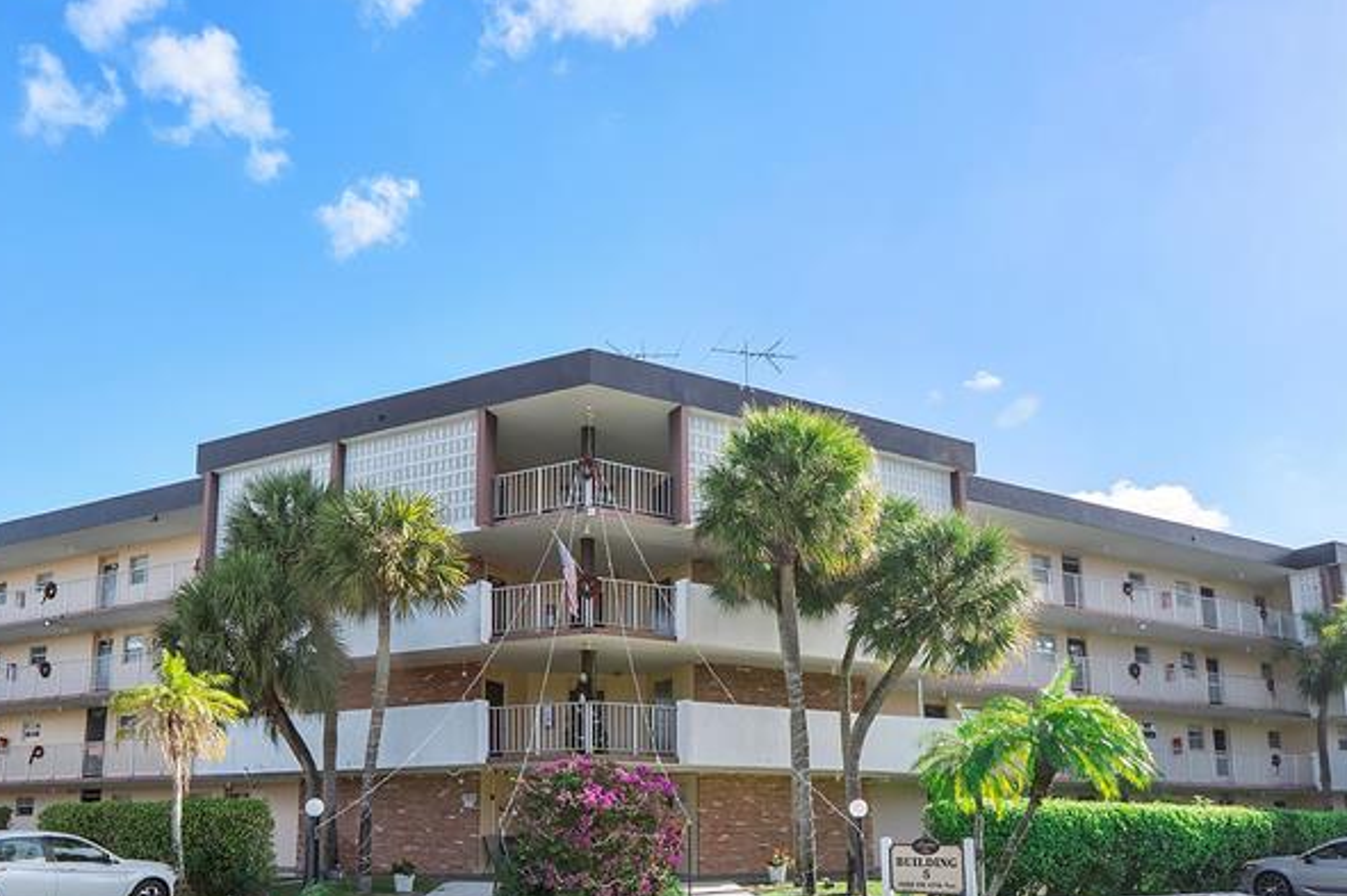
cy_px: 684
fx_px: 972
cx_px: 590
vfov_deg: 47.4
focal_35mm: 26
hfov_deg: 69.2
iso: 800
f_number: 8
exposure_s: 1/1250
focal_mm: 10
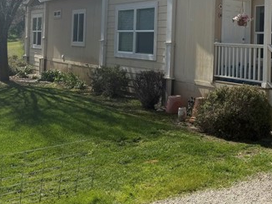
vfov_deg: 30.0
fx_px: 369
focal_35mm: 47
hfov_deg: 38.3
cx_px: 234
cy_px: 35
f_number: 1.78
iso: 80
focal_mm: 6.76
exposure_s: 1/5714
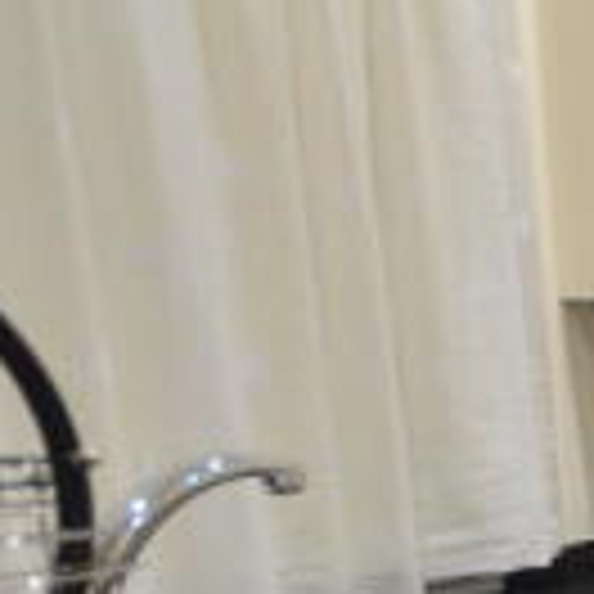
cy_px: 612
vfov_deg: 25.7
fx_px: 1223
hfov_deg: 17.5
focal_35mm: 63
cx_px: 1242
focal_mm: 10
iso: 800
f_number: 4
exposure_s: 1/40
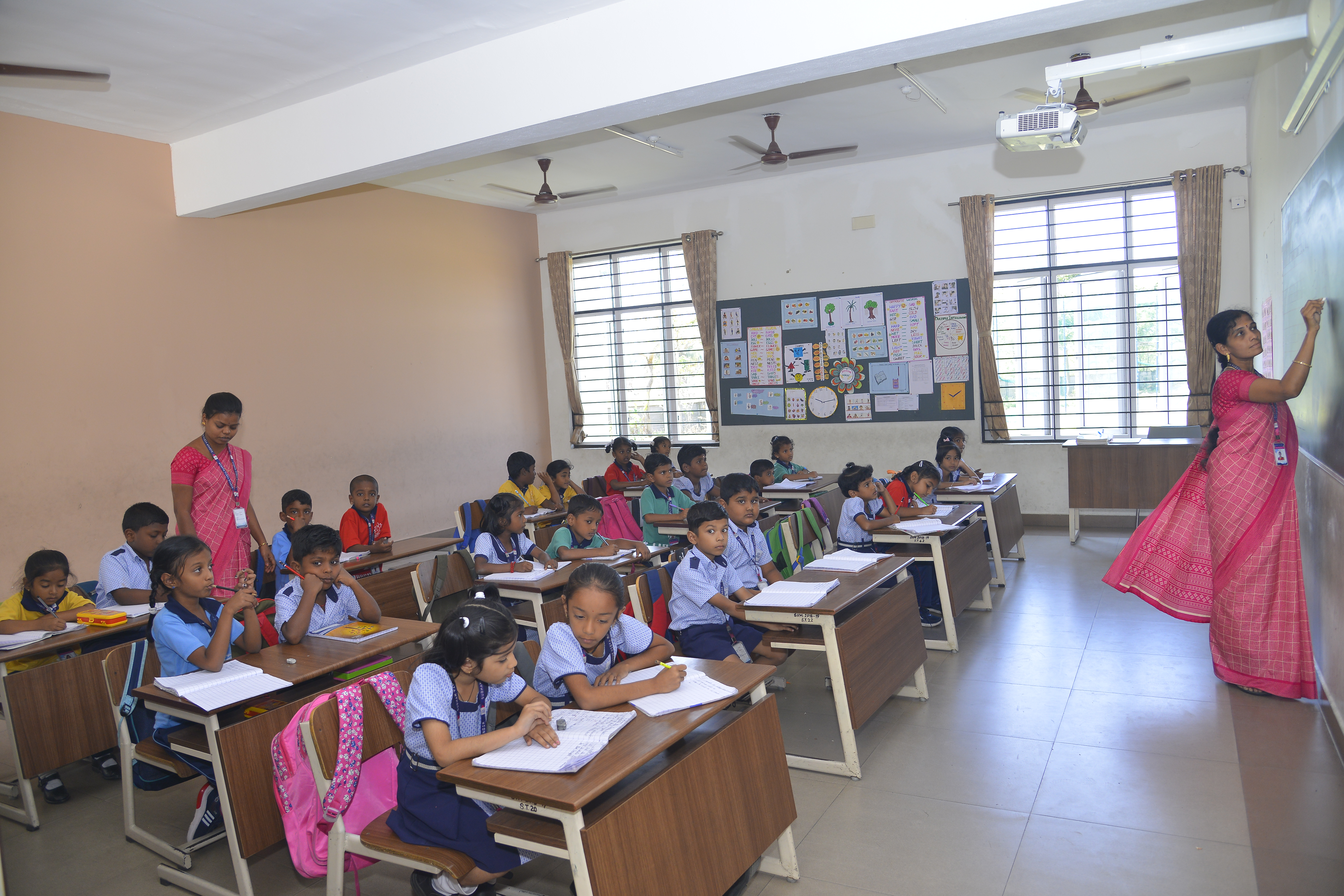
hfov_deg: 73.7
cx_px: 672
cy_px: 448
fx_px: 896
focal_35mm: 24
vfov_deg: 53.1
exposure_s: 1/125
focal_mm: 24
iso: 500
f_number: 4
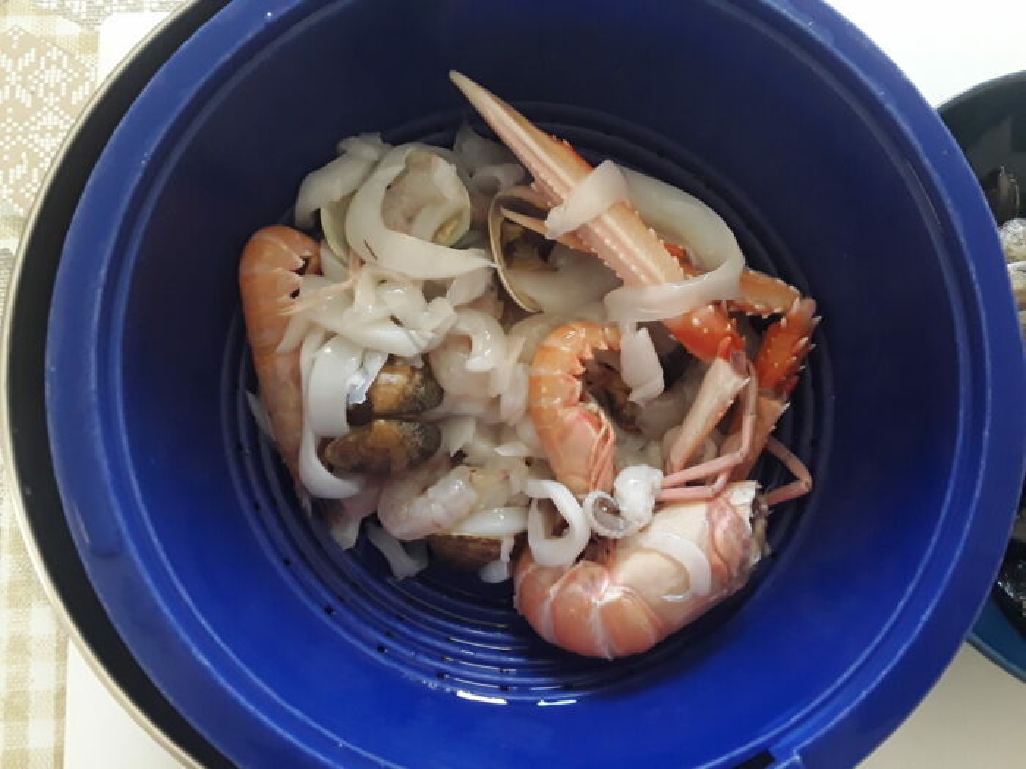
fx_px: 800
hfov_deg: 65.3
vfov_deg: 51.4
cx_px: 513
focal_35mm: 27
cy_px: 384
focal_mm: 2.91
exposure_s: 1/33
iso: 160
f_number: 1.9
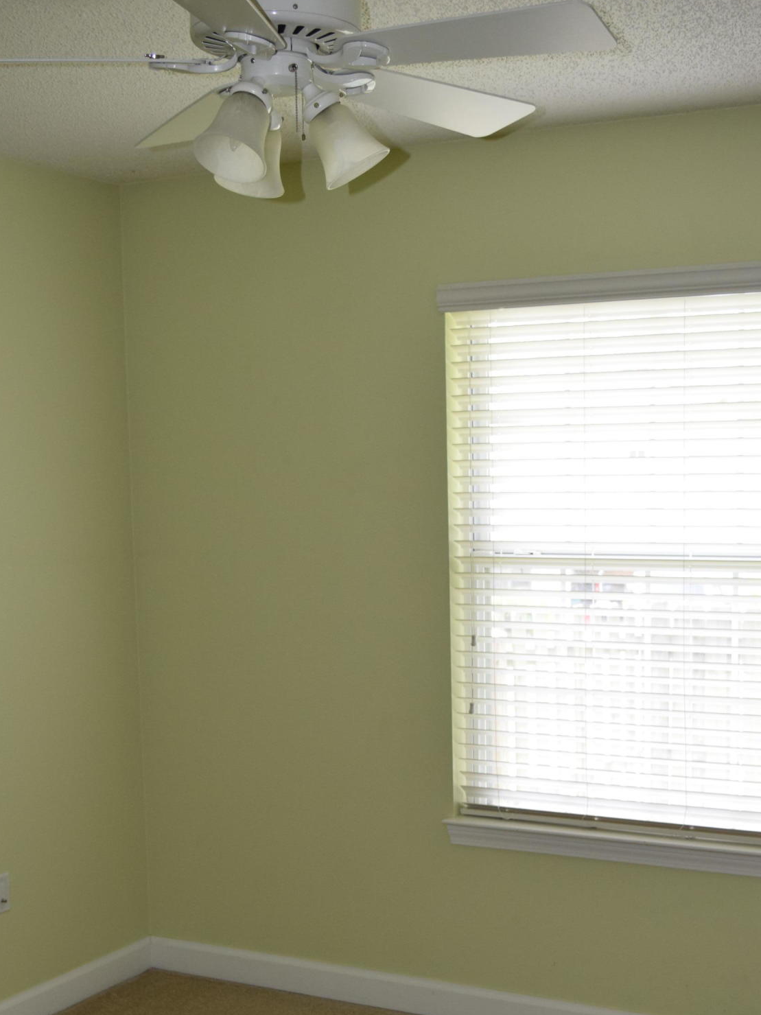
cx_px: 449
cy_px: 670
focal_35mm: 53
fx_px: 1544
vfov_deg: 36.1
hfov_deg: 27.6
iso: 800
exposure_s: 1/125
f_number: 5.6
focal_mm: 27
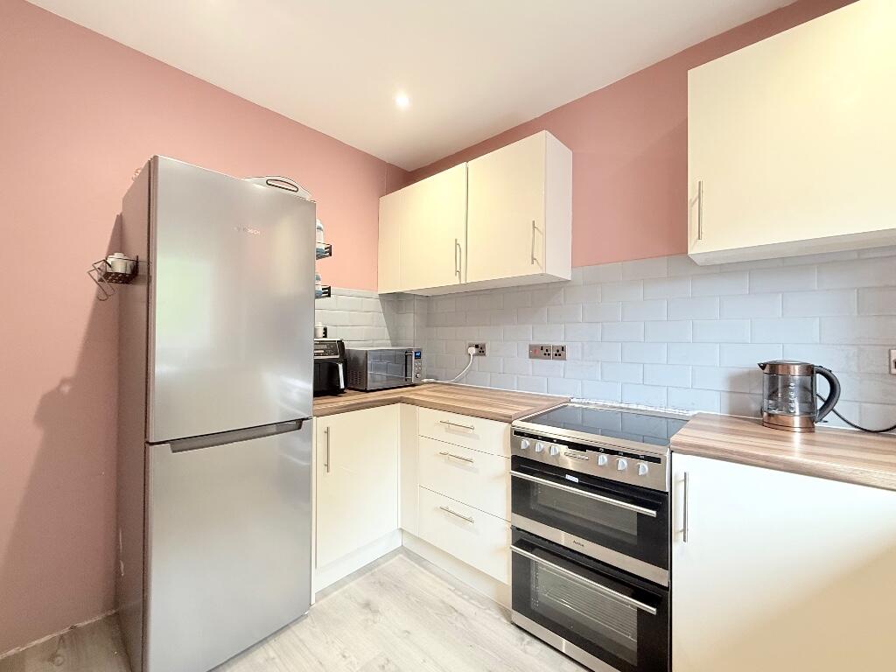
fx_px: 362
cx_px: 448
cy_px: 336
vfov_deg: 85.7
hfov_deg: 102.1
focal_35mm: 14
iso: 160
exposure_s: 1/50
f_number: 2.2
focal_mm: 2.22
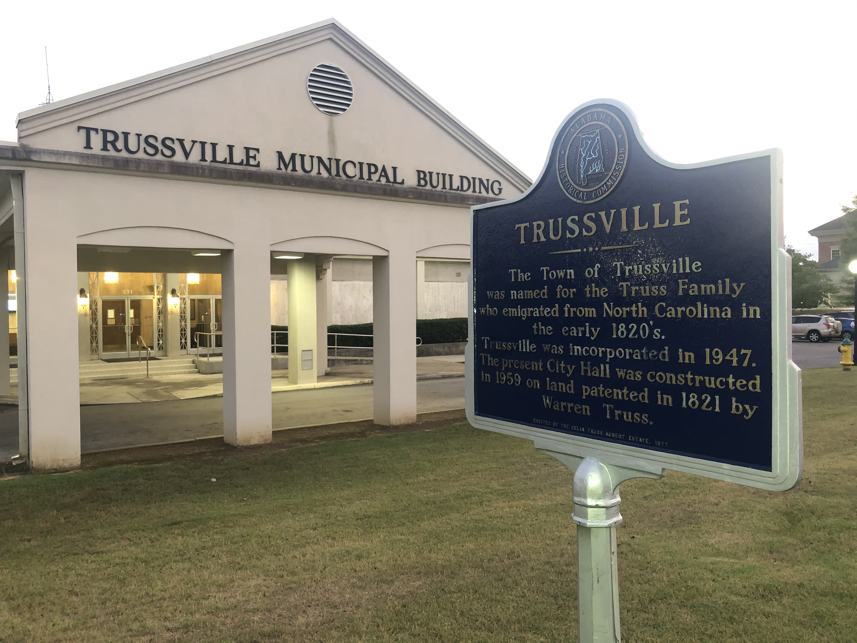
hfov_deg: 63.4
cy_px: 322
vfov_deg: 49.7
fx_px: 693
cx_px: 428
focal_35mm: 28
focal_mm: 3.99
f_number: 1.8
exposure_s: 1/11
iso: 125
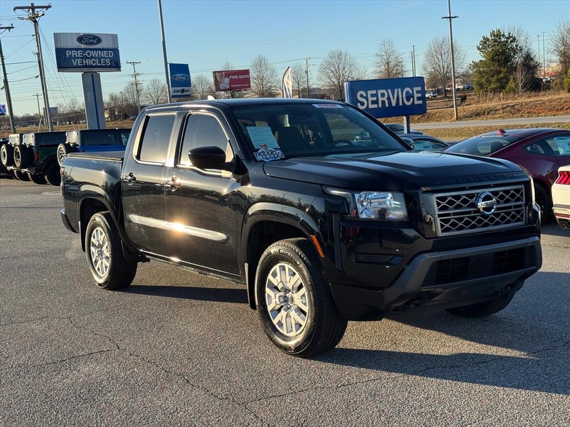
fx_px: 790
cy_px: 214
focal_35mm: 48
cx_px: 285
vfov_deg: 30.3
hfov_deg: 39.7
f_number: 1.78
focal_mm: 6.76
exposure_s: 1/1818
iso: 64
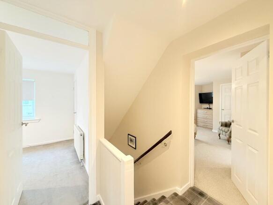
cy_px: 102
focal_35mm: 14
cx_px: 136
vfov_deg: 85.7
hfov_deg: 102.1
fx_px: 110
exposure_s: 1/50
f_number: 2.2
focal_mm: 2.22
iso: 320
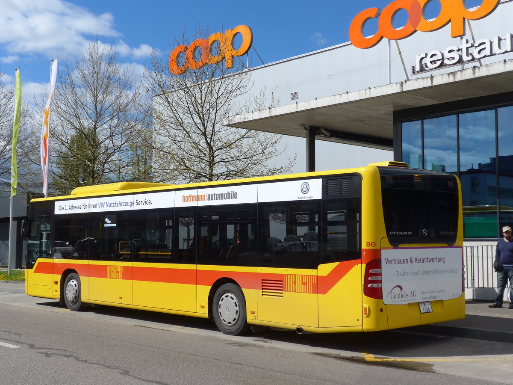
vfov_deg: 29.7
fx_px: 726
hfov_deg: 38.9
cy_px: 192
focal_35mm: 49
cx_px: 256
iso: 80
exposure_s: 1/1600
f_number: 3.2
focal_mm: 10.1
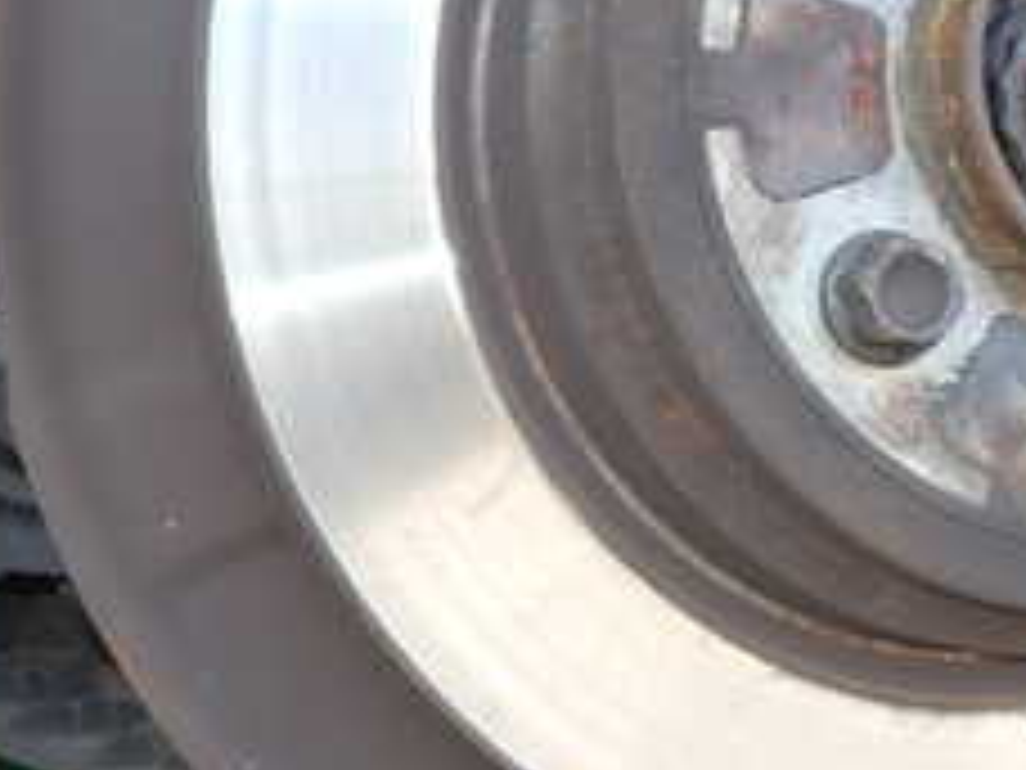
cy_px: 243
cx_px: 783
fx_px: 2342
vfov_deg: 18.6
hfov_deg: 24.4
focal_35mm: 79
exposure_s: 1/80
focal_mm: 5.4
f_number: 2.3
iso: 100
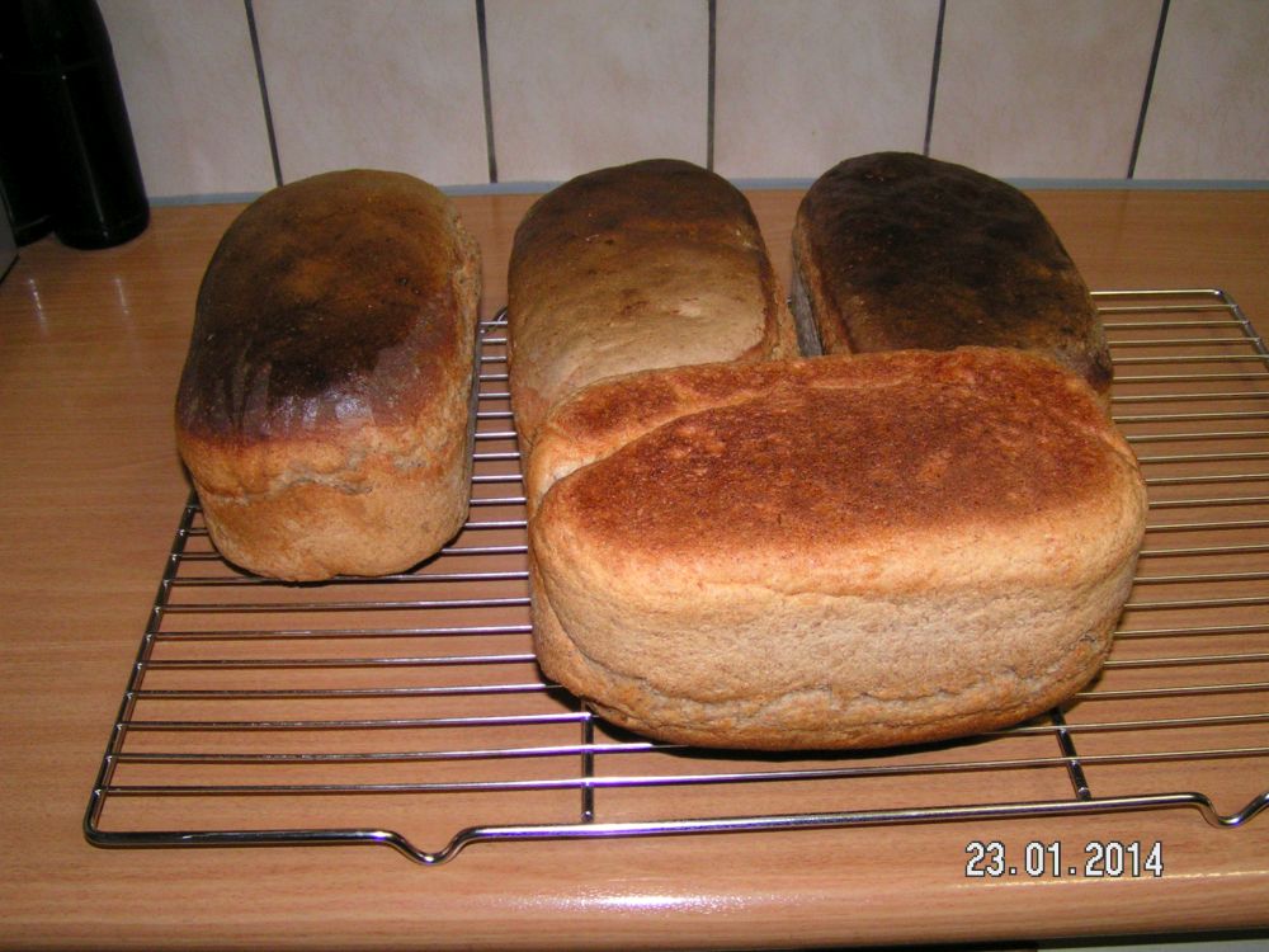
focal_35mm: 38
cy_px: 476
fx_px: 1393
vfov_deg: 37.7
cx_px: 634
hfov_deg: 49.0
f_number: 2.8
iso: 200
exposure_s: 1/40
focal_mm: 5.8
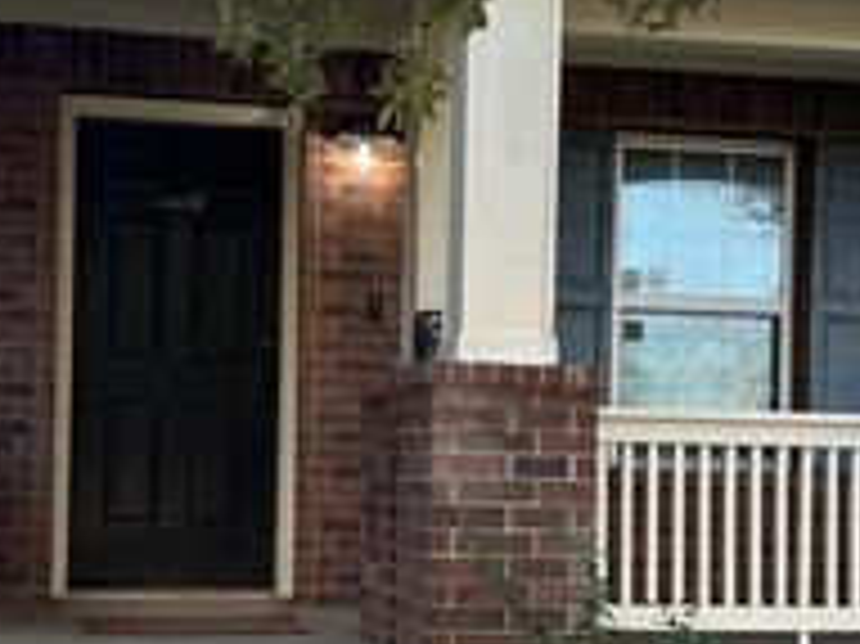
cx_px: 405
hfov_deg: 28.6
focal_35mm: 68
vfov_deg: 21.4
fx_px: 1688
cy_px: 471
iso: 32
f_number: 1.5
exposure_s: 1/148
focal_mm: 5.7
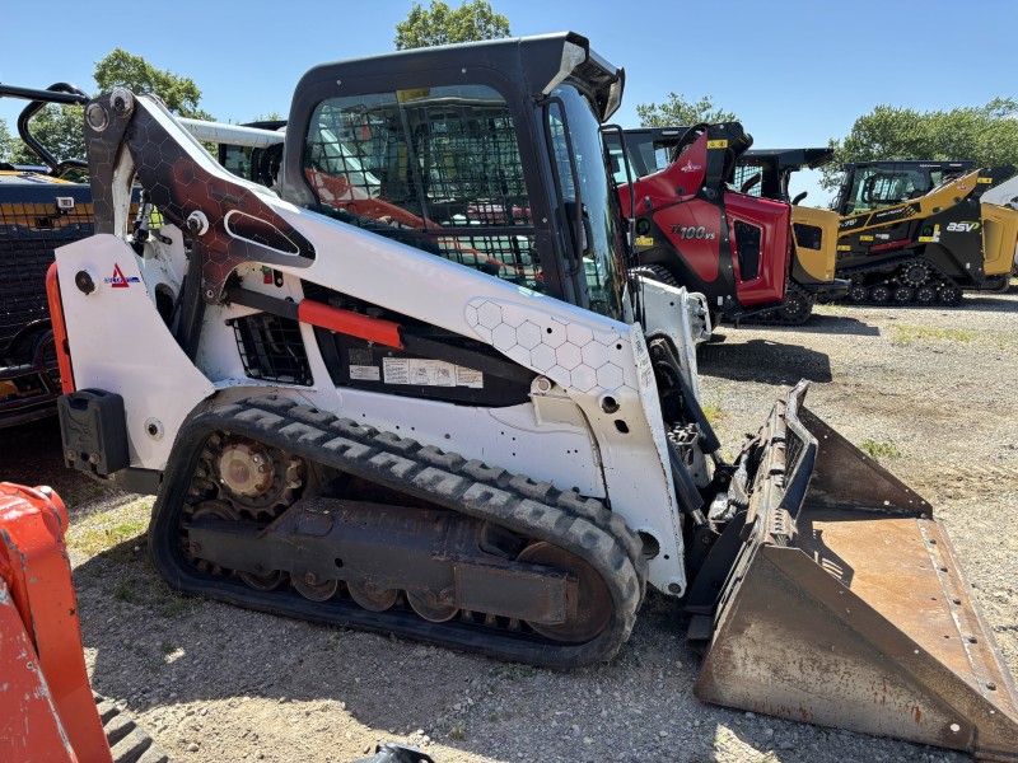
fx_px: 765
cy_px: 382
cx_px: 509
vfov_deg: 53.1
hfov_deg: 67.3
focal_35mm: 26
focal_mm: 5.96
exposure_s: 1/1037
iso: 50
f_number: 1.6
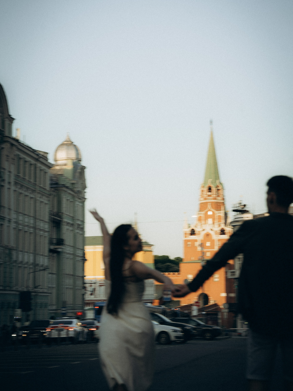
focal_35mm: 93
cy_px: 184
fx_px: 1049
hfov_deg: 15.9
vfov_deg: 21.1
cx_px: 147
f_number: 6.3
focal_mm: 85
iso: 100
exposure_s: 1/160
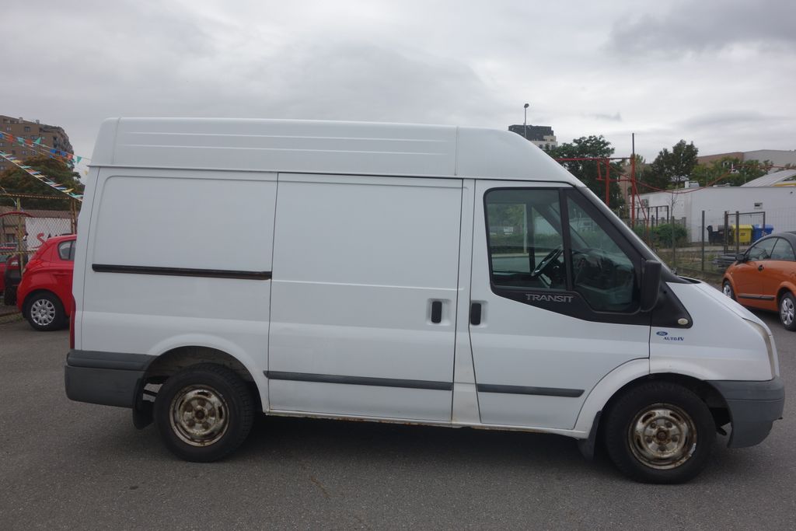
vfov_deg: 46.4
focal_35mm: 28
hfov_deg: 65.5
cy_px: 266
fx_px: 619
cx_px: 398
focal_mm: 10.4
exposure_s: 1/320
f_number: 5.6
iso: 125
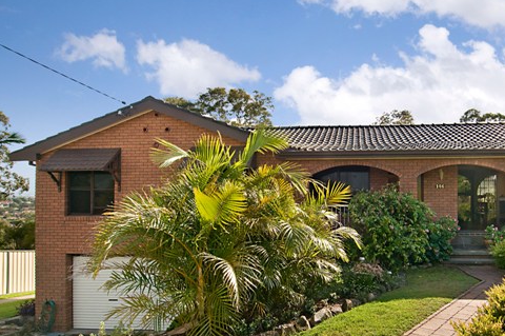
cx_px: 335
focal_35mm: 24
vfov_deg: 53.0
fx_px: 336
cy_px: 184
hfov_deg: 71.7
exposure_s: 1/125
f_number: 8
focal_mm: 12
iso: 250
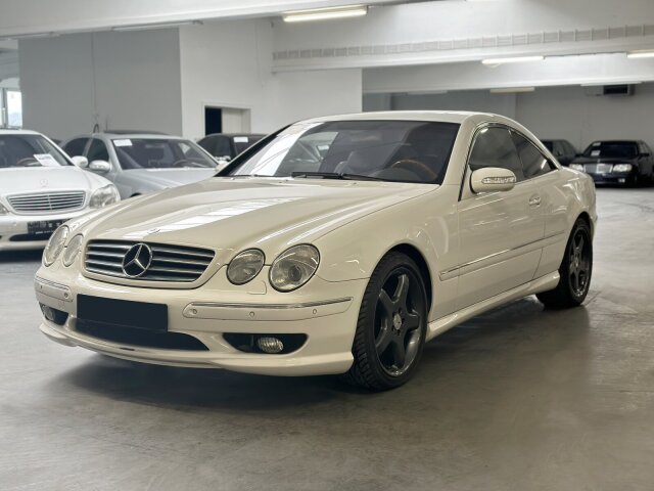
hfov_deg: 39.7
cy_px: 246
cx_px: 327
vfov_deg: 30.3
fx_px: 907
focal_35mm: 48
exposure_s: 1/100
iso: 100
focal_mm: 6.86
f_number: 1.78
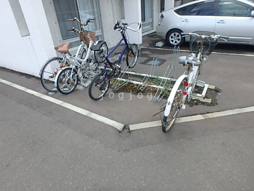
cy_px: 96
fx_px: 154
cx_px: 127
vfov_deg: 63.4
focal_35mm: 21
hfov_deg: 79.0
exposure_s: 1/500
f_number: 3.5
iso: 125
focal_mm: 3.7
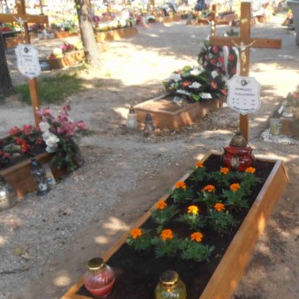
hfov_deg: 40.8
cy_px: 165
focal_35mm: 40
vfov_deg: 41.8
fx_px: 391
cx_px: 219
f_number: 3
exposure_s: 1/200
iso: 80
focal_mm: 4.2
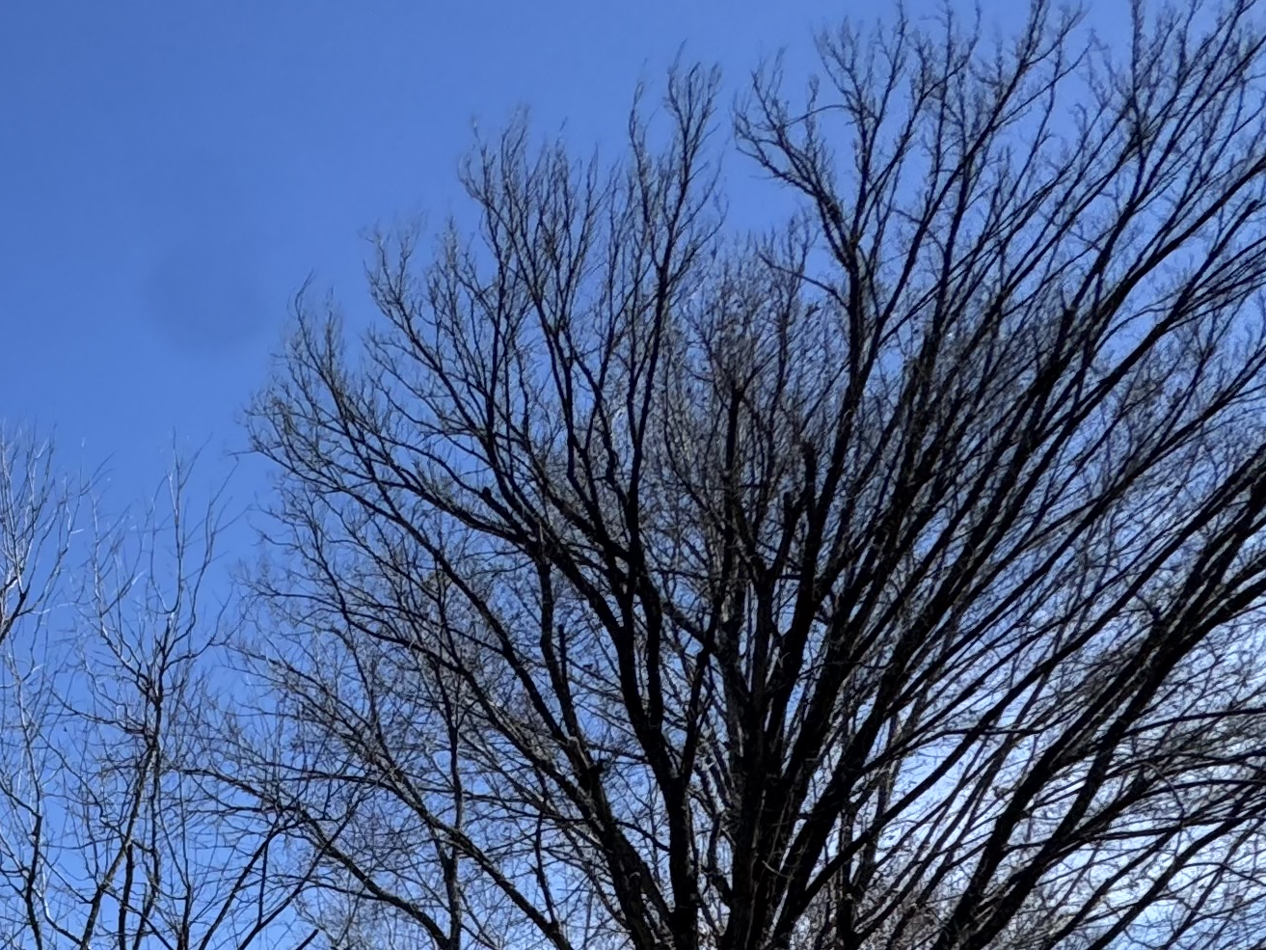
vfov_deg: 25.1
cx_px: -576
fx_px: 1573
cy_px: 1443
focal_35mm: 43
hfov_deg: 29.4
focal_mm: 2.22
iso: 50
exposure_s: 1/1536
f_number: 2.2
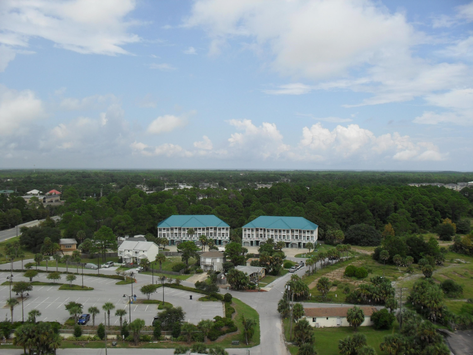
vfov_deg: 40.7
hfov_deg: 52.6
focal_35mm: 35
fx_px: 478
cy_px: 178
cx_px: 236
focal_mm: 6.3
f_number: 8.4
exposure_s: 1/250
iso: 100
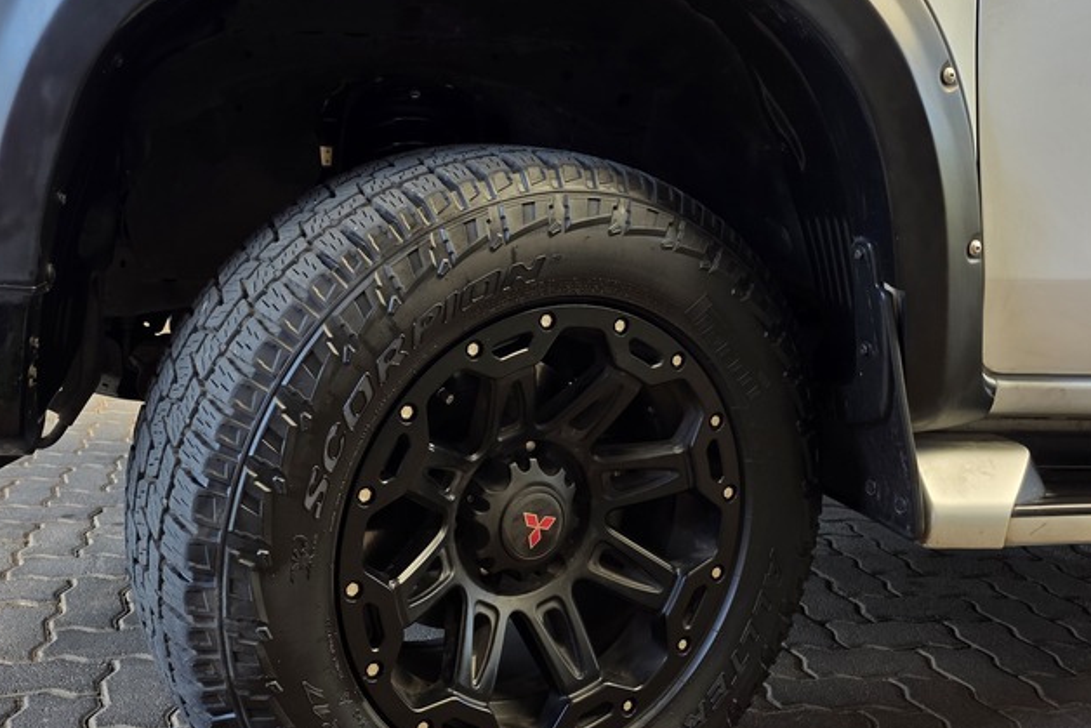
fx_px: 1182
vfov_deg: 34.0
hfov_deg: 48.9
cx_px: 393
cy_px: 254
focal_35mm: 39
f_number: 1.7
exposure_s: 1/180
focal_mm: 6.25
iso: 100
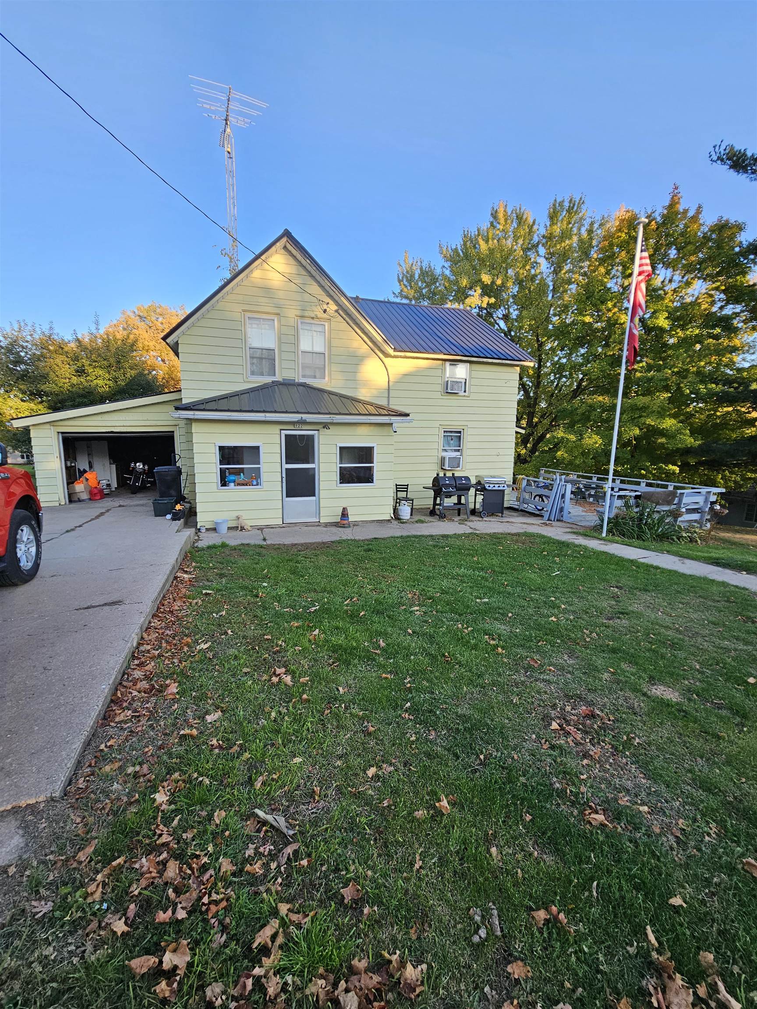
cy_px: 504
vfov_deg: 106.2
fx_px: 379
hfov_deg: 89.9
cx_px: 378
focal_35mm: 13
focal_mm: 2.2
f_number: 2.2
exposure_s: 1/289
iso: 64
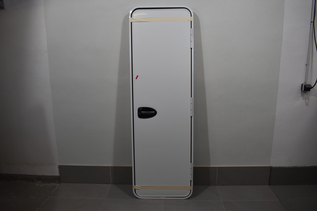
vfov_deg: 47.9
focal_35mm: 27
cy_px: 106
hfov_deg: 67.4
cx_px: 158
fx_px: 238
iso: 400
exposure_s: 1/250
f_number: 5
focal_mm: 18
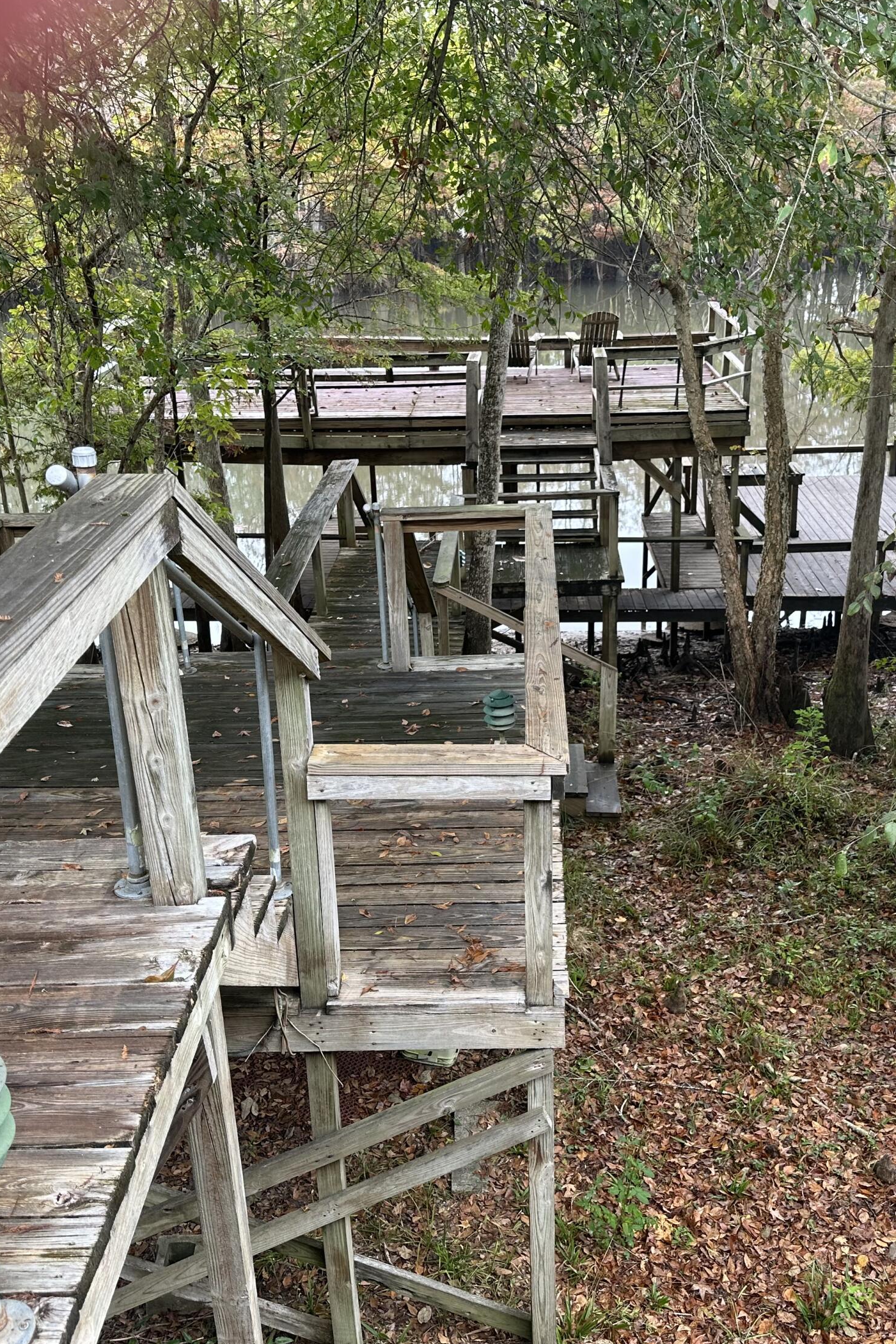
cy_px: 669
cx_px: 513
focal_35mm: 34
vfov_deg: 55.8
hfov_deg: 38.8
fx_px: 1269
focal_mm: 6.86
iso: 64
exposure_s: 1/130
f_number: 1.78
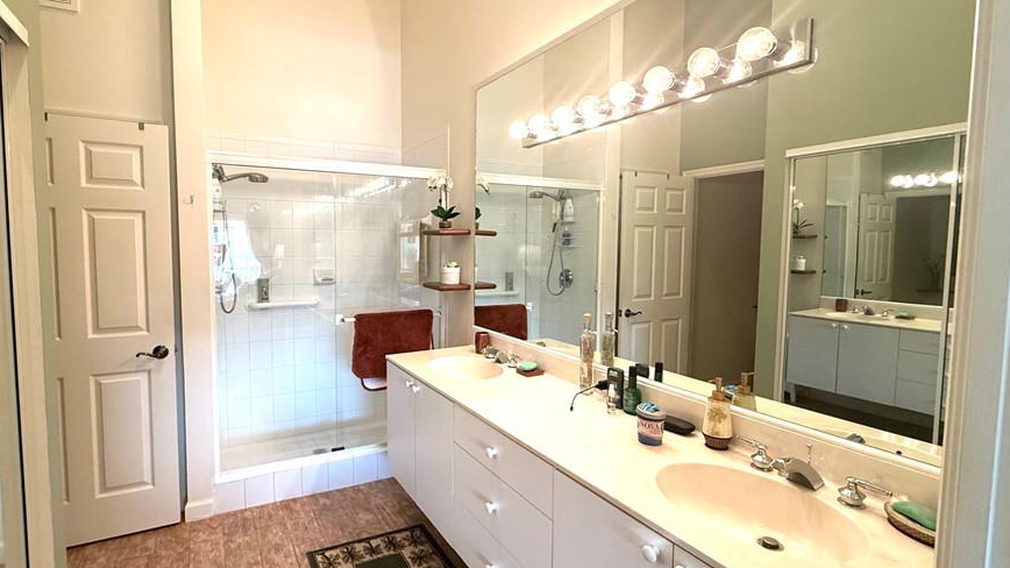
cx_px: 443
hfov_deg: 92.2
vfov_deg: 61.0
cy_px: 277
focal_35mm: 18
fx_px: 482
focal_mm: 2.22
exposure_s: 1/120
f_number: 2.2
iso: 250
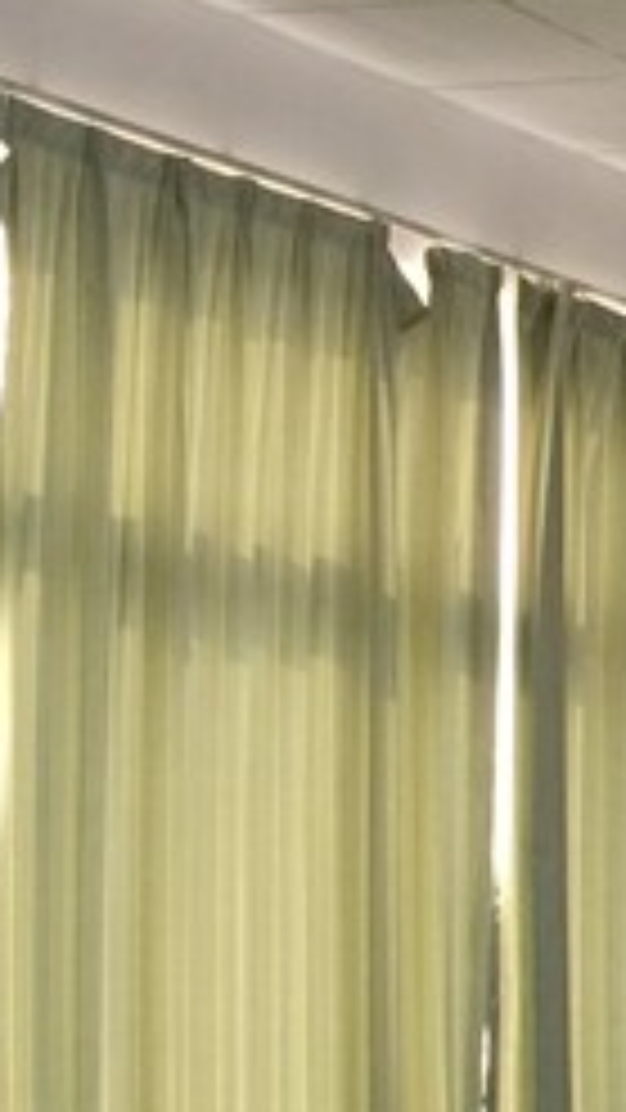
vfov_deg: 16.5
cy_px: 1026
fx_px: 3776
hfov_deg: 8.7
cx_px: 1450
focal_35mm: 128
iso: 32
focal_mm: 4.15
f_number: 2.2
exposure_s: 1/33
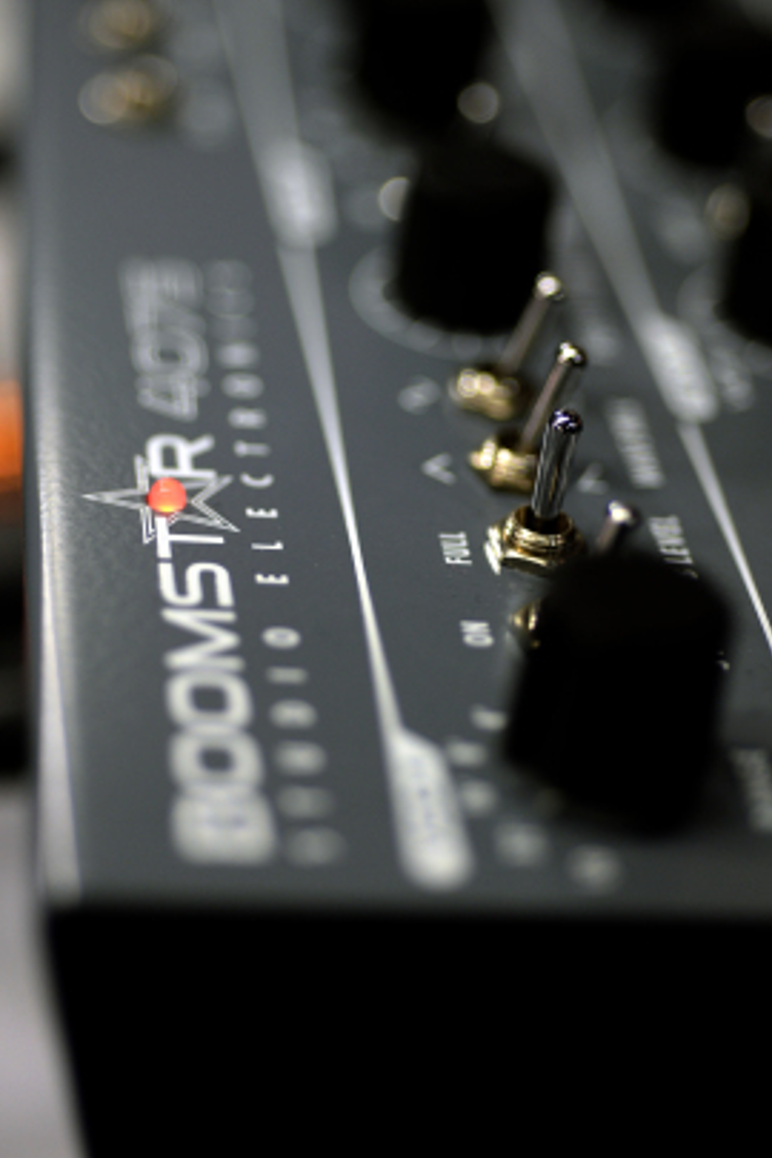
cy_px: 469
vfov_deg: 27.3
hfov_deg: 18.4
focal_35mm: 74
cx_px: 365
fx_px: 2380
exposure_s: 1/160
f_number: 3.2
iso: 800
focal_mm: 60
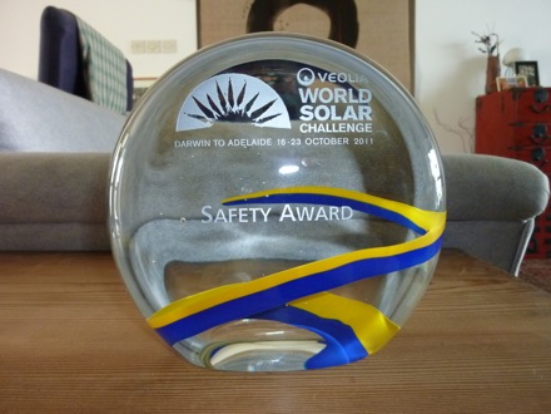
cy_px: 207
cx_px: 276
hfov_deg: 69.4
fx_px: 398
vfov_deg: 54.9
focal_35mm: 25
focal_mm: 4.5
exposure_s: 1/30
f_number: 3.3
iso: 320
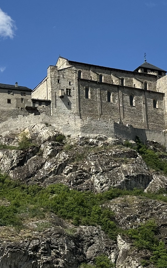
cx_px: 63
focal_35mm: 119
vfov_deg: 17.5
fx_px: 867
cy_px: 80
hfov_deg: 11.0
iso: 64
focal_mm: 6.86
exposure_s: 1/4785
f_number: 1.78
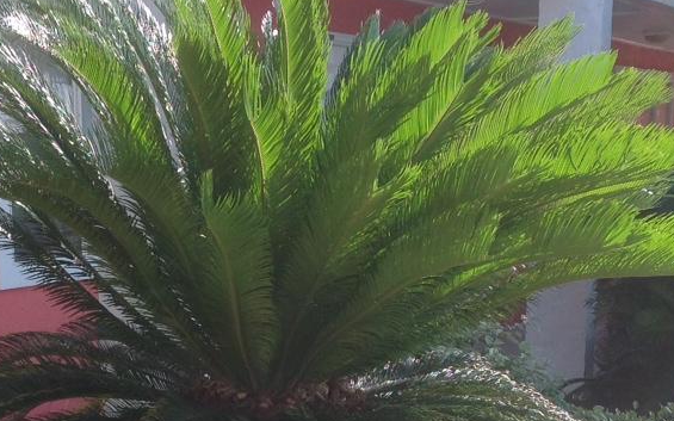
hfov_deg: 24.2
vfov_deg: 14.9
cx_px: 222
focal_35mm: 85
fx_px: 1561
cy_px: 489
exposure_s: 1/504
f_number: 2.4
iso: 50
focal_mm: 4.28
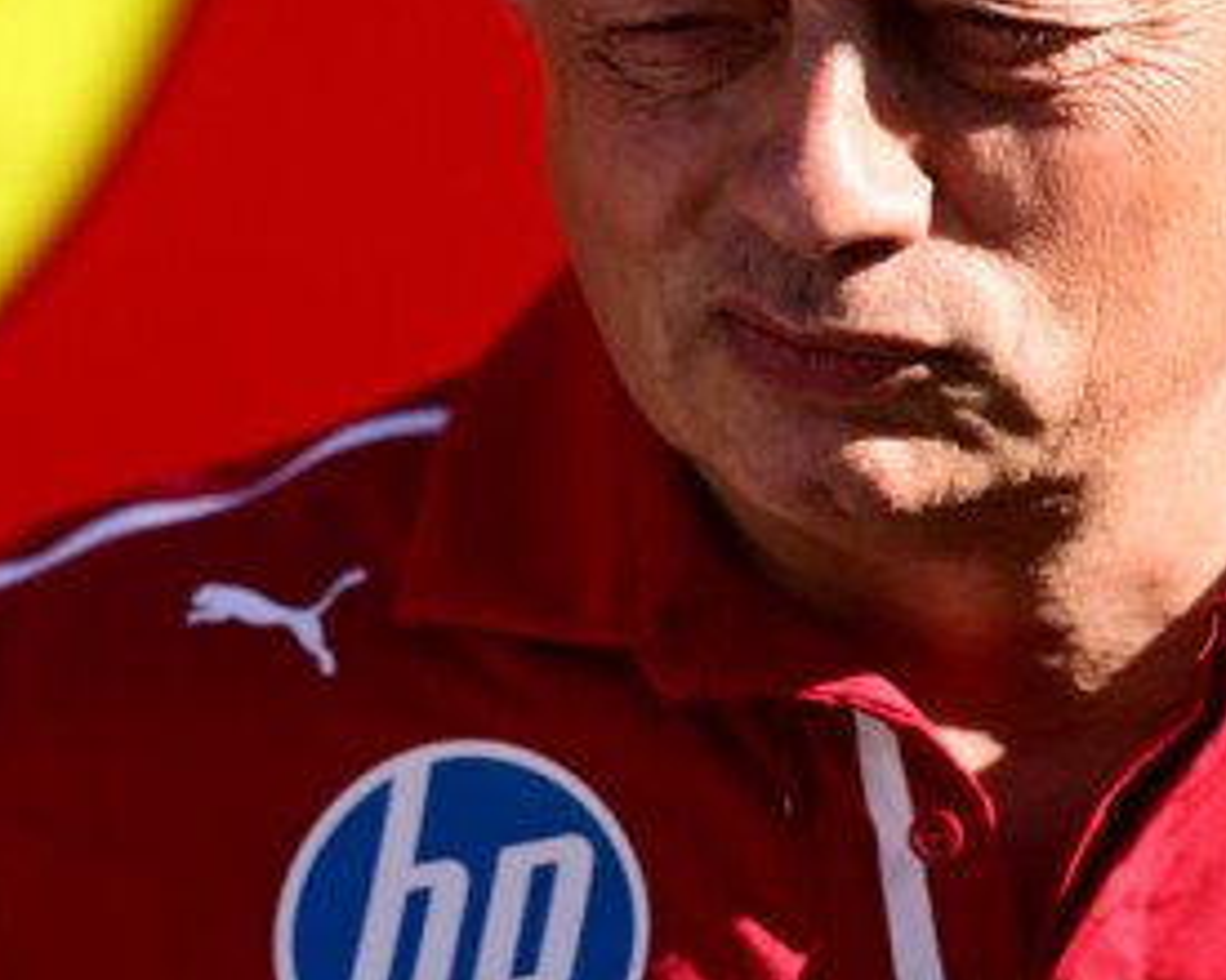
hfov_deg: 5.4
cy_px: 65
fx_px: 13026
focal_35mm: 359
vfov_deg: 4.3
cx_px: 330
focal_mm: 150
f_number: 2.8
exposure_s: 1/2000
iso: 200
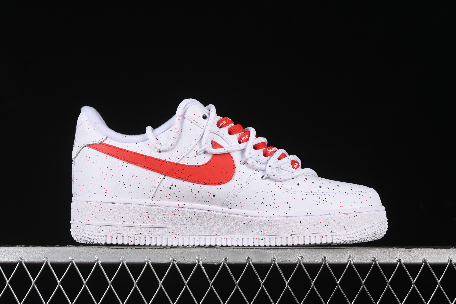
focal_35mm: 75
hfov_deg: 27.0
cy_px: 152
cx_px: 228
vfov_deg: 18.2
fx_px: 950
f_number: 8
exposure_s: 1/100
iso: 160
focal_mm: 50
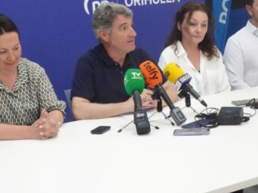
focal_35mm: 78
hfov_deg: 25.0
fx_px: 581
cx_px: 117
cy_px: 88
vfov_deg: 18.9
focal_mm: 9.87
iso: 1600
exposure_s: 1/100
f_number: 4.5
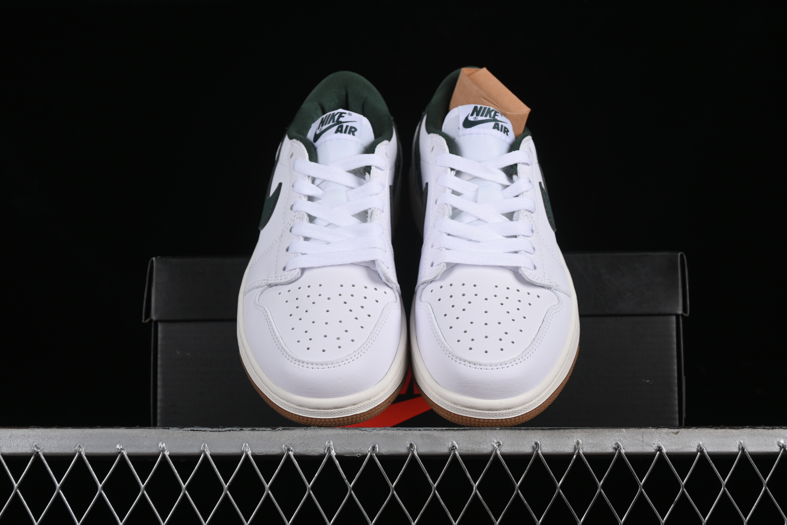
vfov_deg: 19.3
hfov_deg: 28.6
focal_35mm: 70
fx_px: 1541
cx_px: 394
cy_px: 262
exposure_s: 1/160
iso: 125
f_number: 7.1
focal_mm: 47
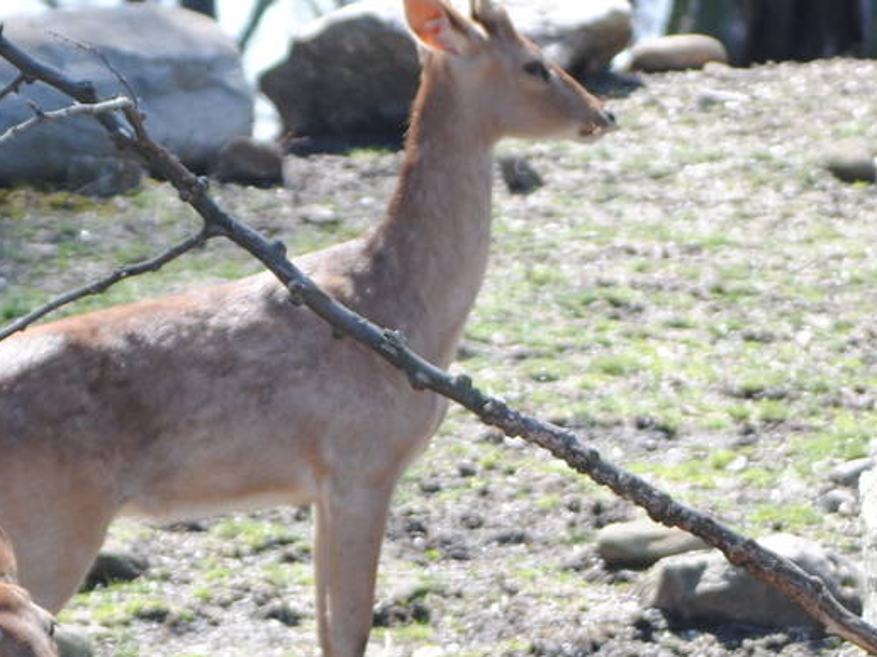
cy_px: 719
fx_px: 8494
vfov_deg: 4.4
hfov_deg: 5.9
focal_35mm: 335
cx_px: 234
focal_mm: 75
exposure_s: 1/400
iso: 200
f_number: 5
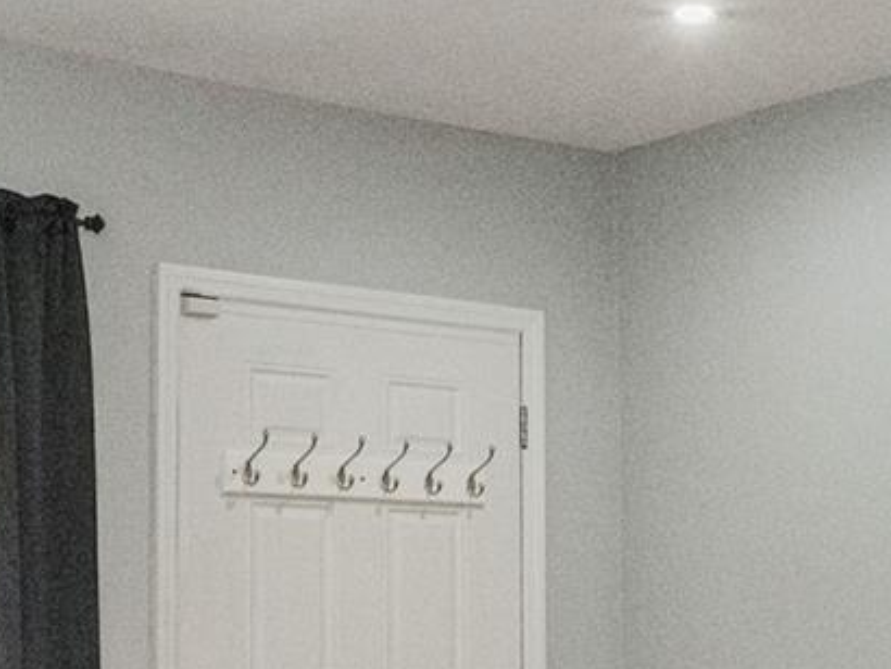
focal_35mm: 72
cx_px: 424
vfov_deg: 20.0
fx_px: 1854
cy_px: 629
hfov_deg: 27.0
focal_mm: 10
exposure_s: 1/50
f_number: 8
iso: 1600
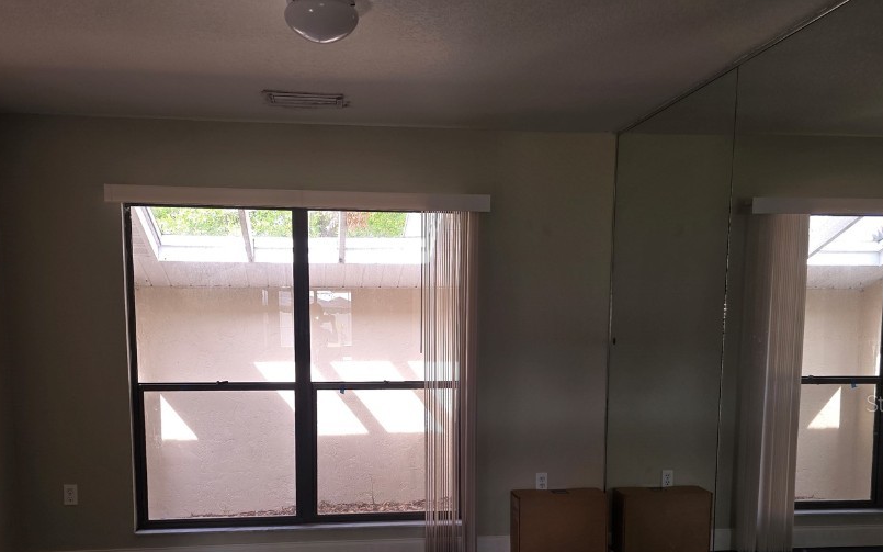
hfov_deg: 61.2
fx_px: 746
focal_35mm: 31
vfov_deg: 39.7
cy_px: 403
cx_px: 408
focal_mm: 6.3
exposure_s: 1/60
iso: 20
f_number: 1.7
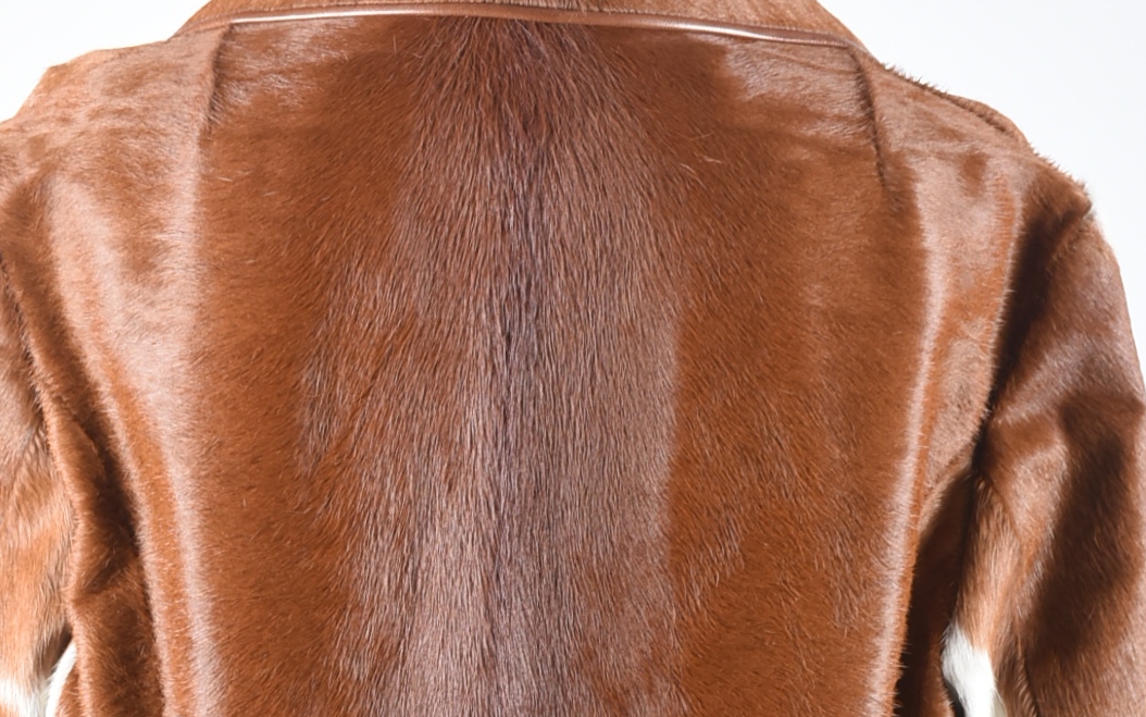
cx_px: 472
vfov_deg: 7.7
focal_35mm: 165
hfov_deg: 12.7
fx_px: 5154
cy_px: 1294
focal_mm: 38
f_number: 10
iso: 200
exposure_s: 1/200
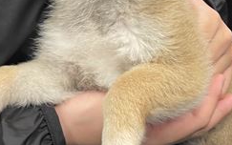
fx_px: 430
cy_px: -5
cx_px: 67
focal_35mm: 68
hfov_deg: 29.8
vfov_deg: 18.6
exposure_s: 1/50
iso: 80
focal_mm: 4.2
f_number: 1.6
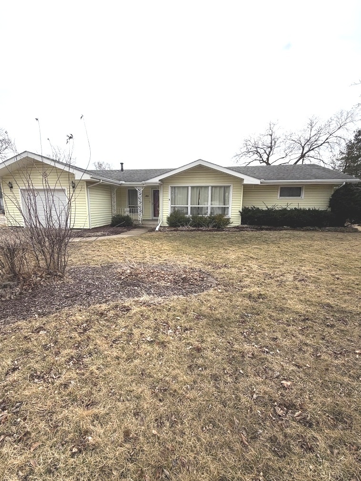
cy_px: 246
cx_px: 170
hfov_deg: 81.7
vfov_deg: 98.2
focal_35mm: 15
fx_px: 209
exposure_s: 1/2092
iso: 20
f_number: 2.2
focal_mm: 2.22
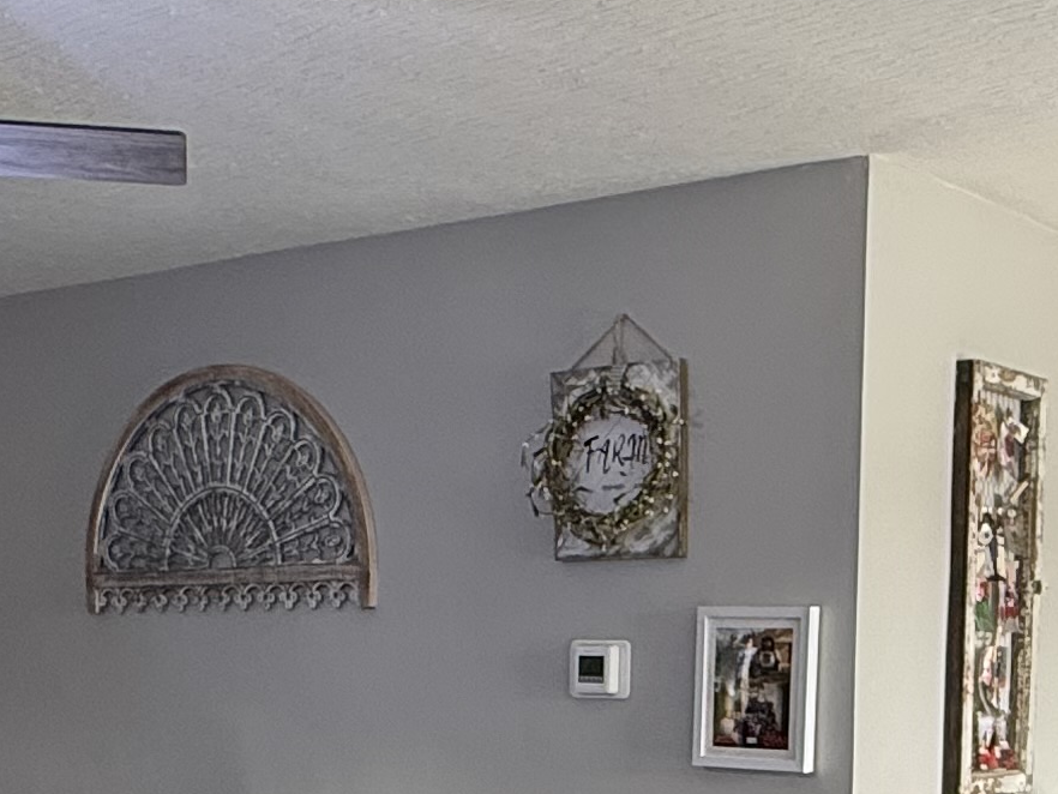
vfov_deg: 21.8
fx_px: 1957
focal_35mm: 64
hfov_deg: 30.2
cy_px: 855
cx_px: 476
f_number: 2.2
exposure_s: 1/99
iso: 125
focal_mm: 2.22
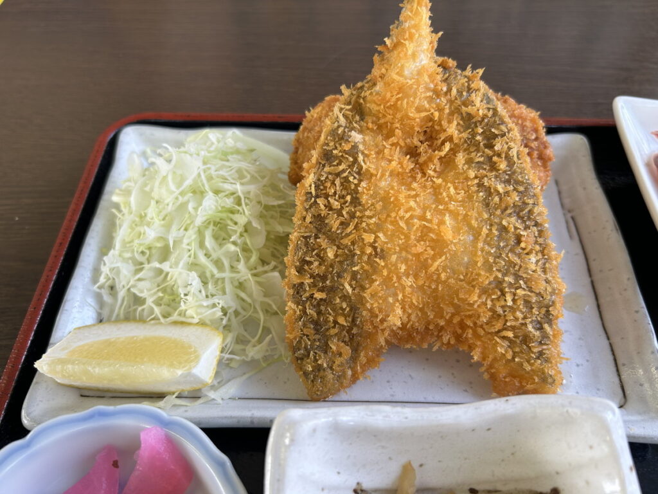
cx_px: 329
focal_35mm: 26
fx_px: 494
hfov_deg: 67.3
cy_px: 247
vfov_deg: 53.1
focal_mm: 5.7
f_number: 1.5
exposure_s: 1/107
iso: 32
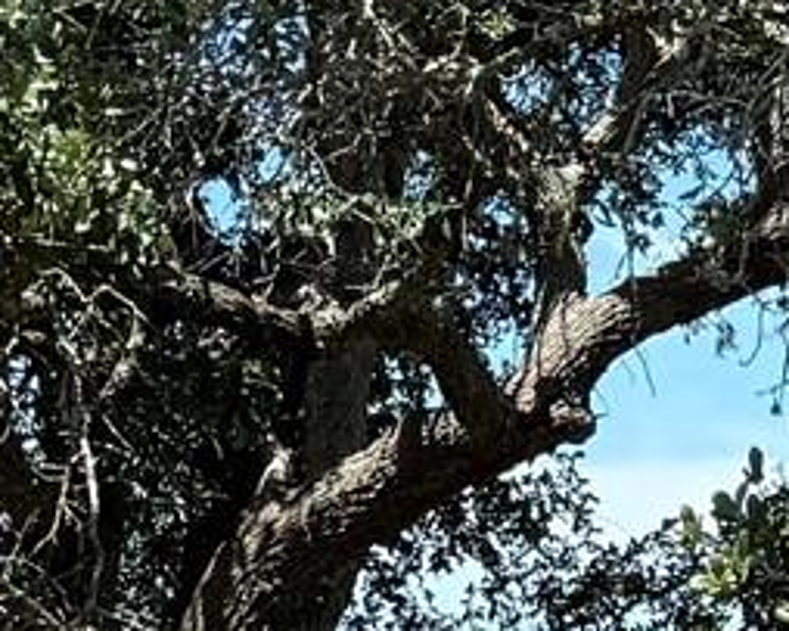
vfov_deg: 7.6
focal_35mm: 189
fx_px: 4412
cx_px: 621
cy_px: 1492
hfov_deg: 10.2
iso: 80
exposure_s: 1/2053
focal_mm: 6.76
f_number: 1.78
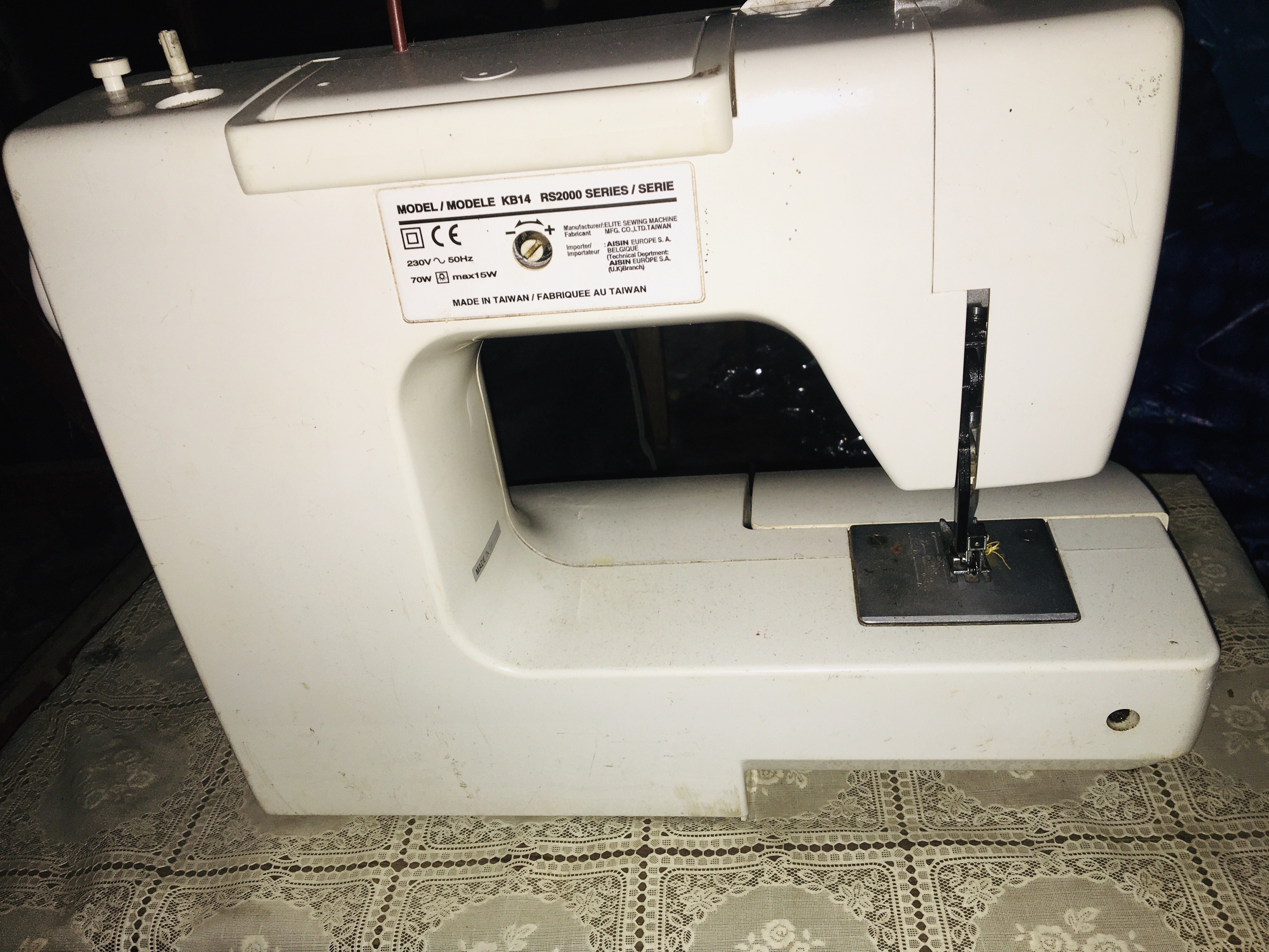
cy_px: 476
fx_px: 1063
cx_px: 634
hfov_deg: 61.7
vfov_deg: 48.2
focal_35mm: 29
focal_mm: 4.15
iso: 25
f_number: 2.2
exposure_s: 1/45
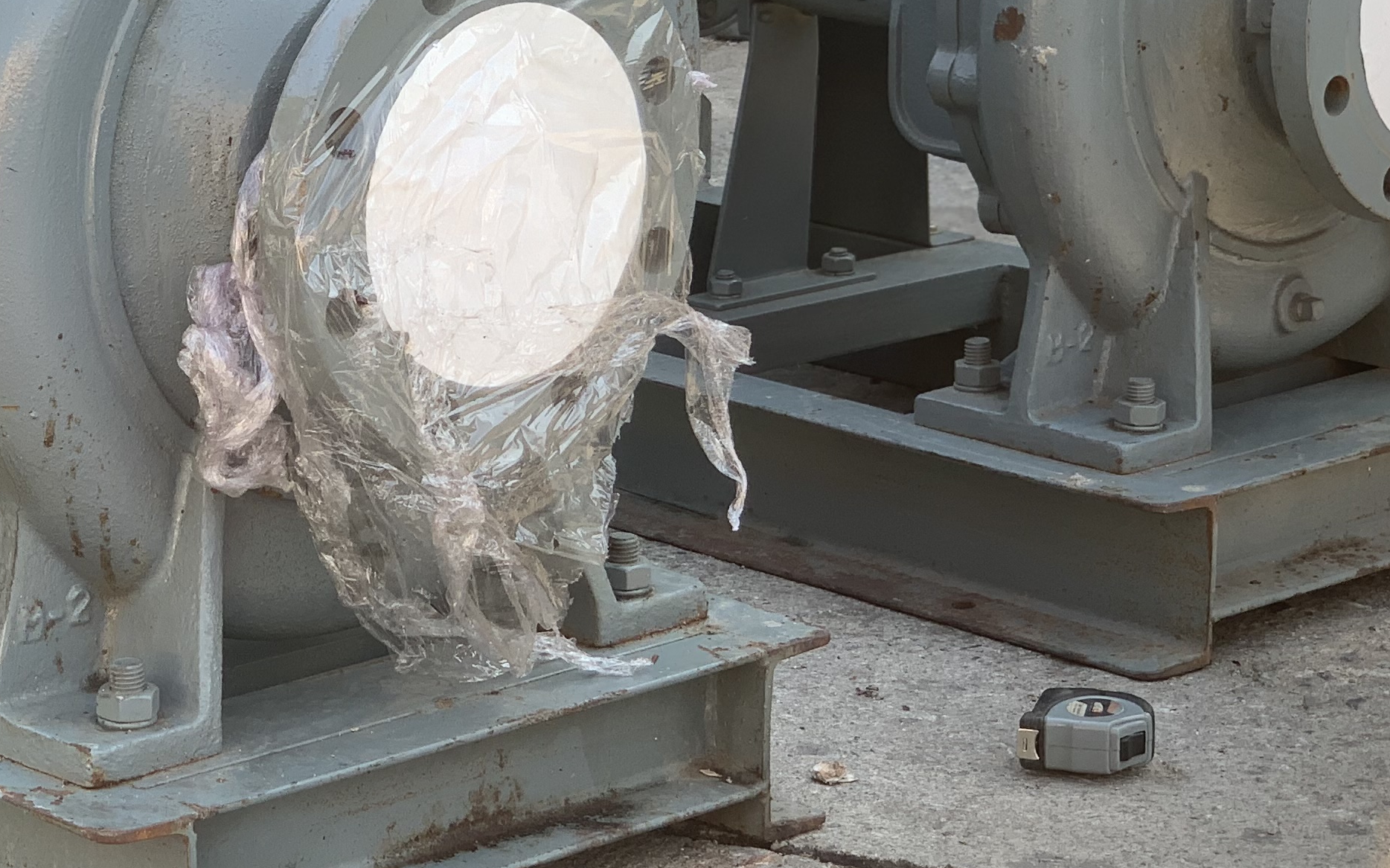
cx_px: 229
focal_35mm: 119
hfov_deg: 17.4
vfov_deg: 11.0
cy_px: 212
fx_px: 4507
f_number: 2.4
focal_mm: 6
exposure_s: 1/122
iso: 16
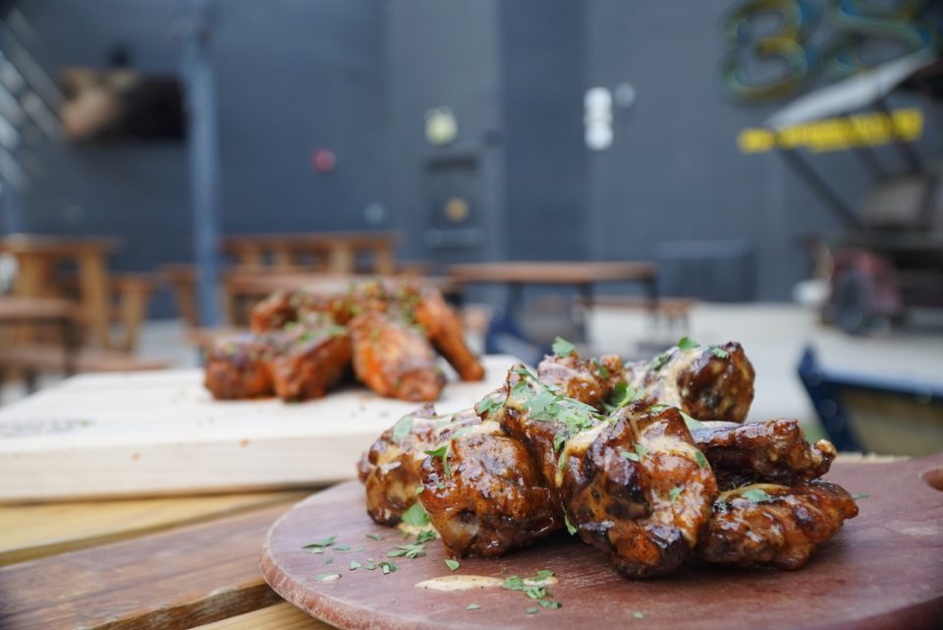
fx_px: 891
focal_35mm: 34
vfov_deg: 38.9
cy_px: 315
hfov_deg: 55.8
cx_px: 472
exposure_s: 1/160
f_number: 4
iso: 320
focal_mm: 23
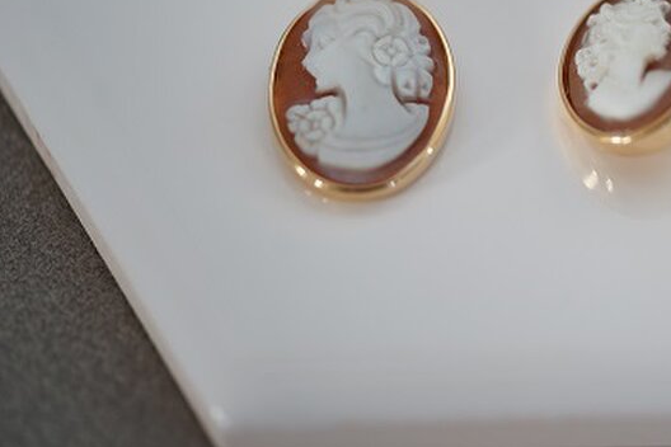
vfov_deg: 14.9
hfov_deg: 21.9
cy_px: 46
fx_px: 1696
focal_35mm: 91
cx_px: 600
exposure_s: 1/60
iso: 400
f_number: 4
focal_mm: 50
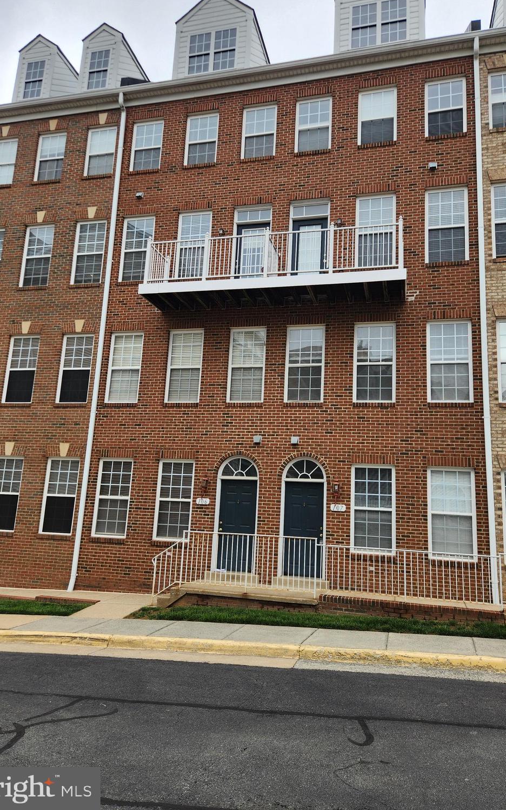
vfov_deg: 72.5
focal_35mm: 25
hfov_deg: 49.2
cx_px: 277
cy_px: 396
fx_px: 552
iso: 20
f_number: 1.8
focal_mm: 5.4
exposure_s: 1/756
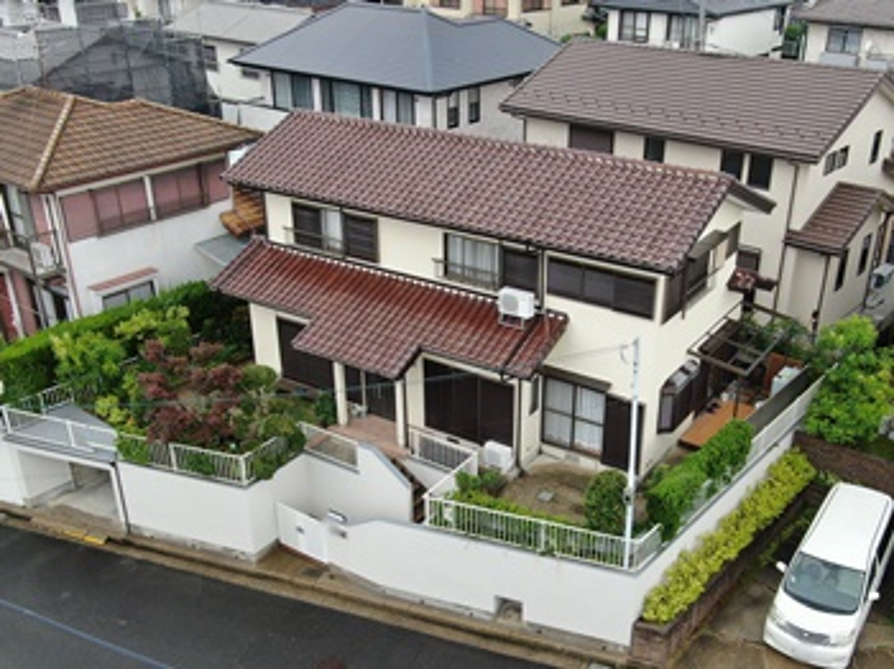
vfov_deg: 44.1
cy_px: 334
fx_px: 826
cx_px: 447
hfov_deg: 56.8
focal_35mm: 32
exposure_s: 1/200
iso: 110
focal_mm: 5.45
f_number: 3.1
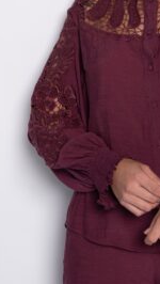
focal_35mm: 104
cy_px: 114
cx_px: 158
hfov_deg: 11.6
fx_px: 783
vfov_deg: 20.5
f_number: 5.6
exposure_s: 1/160
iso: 200
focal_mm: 44
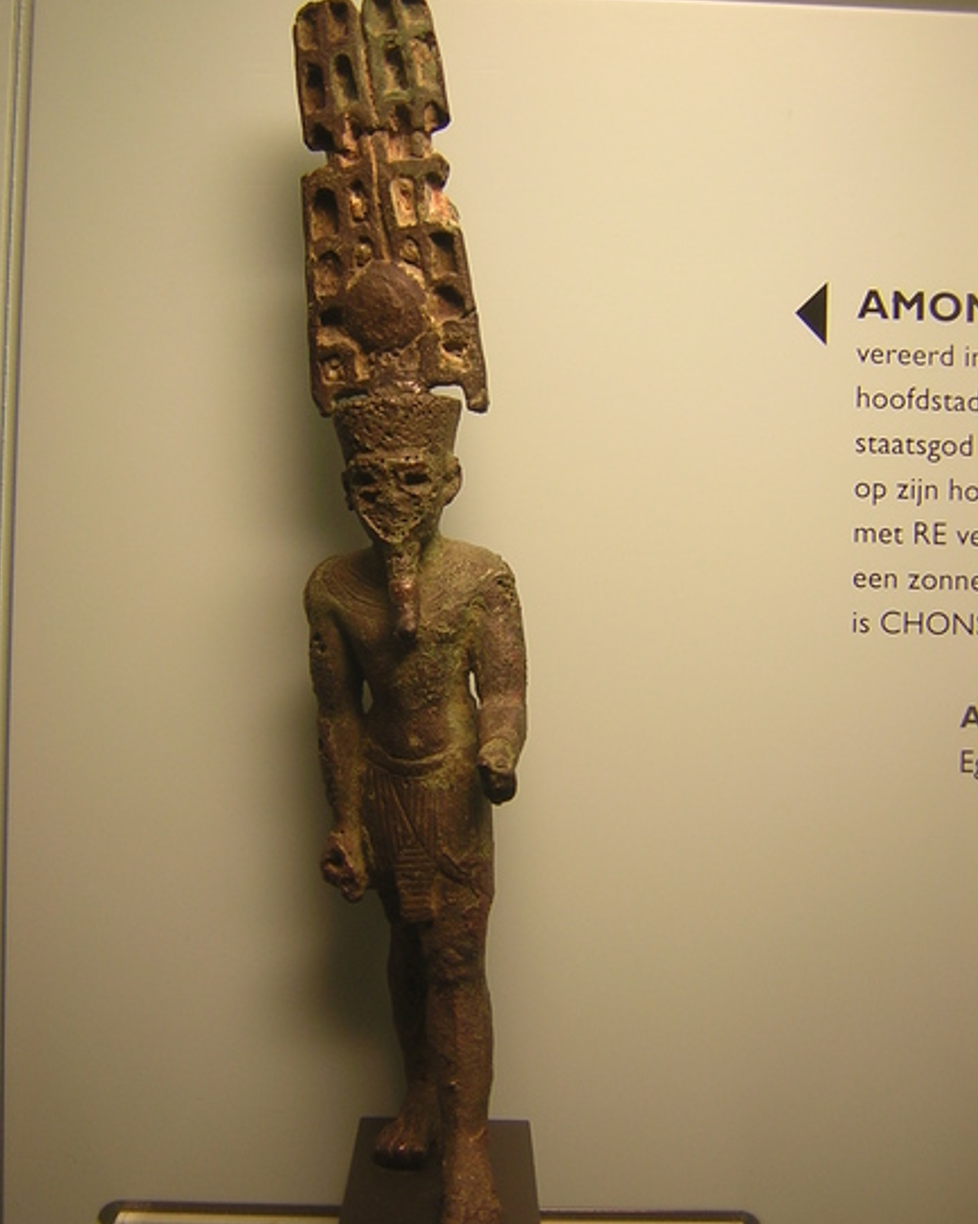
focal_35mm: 38
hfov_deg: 39.1
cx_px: 494
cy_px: 594
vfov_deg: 48.0
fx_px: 1376
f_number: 2.6
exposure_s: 1/8.1
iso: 100
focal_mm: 4.7
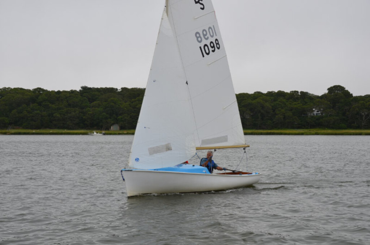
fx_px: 615
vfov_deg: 22.5
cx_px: 185
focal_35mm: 60
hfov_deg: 33.5
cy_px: 122
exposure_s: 1/250
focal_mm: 40
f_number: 8
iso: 100
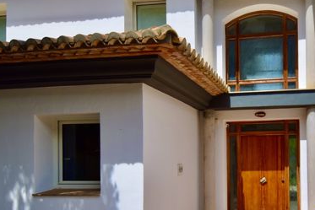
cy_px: 152
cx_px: 233
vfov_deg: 38.1
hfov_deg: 53.5
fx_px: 298
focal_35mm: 34
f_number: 10
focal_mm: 12
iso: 200
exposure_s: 1/400
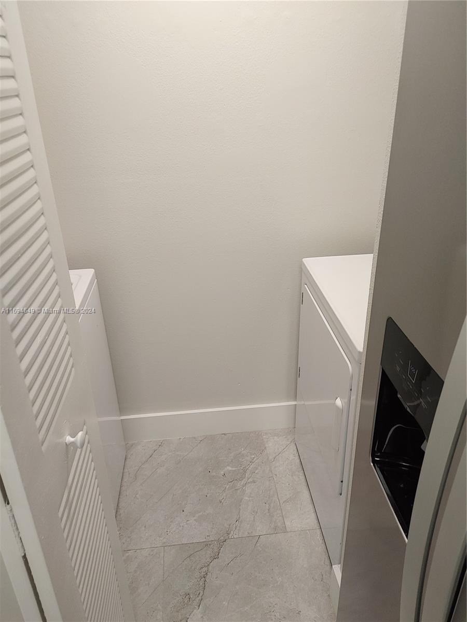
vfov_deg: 67.3
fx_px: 468
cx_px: 234
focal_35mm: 26
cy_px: 311
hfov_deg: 53.1
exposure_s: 1/120
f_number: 1.8
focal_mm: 4.81
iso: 150
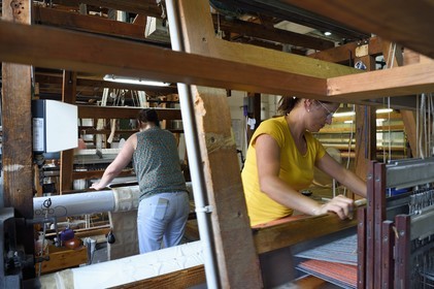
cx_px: 217
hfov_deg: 73.8
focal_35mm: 24
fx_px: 289
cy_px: 144
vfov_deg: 53.1
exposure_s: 1/50
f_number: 7.1
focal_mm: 24
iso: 800
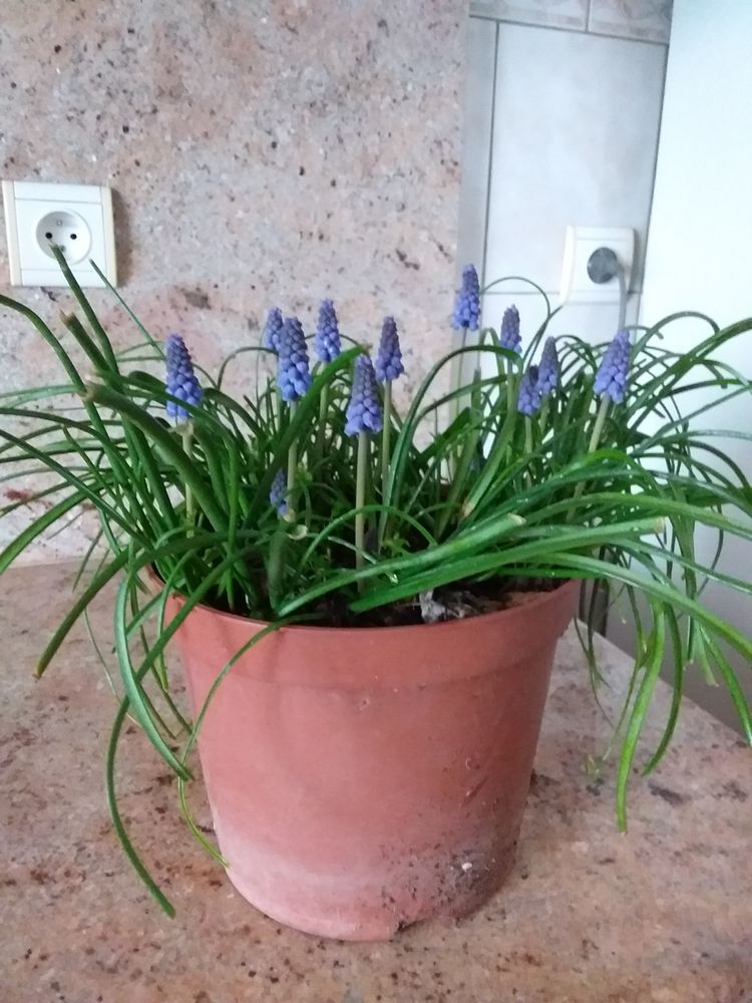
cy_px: 502
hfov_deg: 49.7
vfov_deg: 63.4
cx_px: 376
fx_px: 811
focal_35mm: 28
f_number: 1.9
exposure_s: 1/17
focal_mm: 2.91
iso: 500
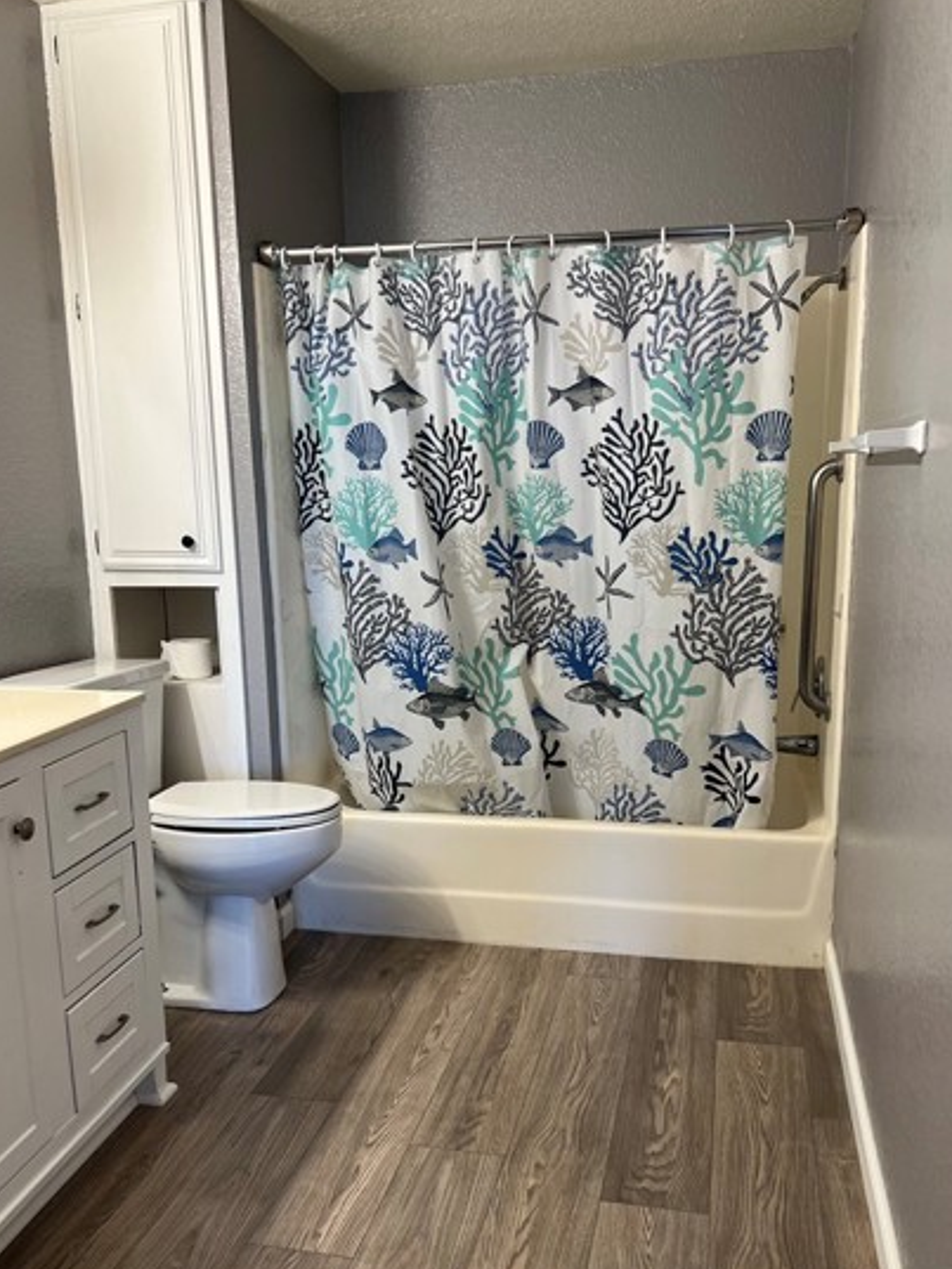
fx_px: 1136
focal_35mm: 31
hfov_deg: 45.5
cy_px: 697
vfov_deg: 58.2
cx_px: 480
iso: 80
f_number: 1.5
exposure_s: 1/120
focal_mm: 5.7
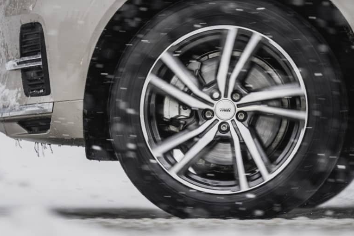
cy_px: 114
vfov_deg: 5.1
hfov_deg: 7.7
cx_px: 213
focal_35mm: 268
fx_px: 2636
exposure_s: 1/500
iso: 800
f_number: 2.8
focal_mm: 200
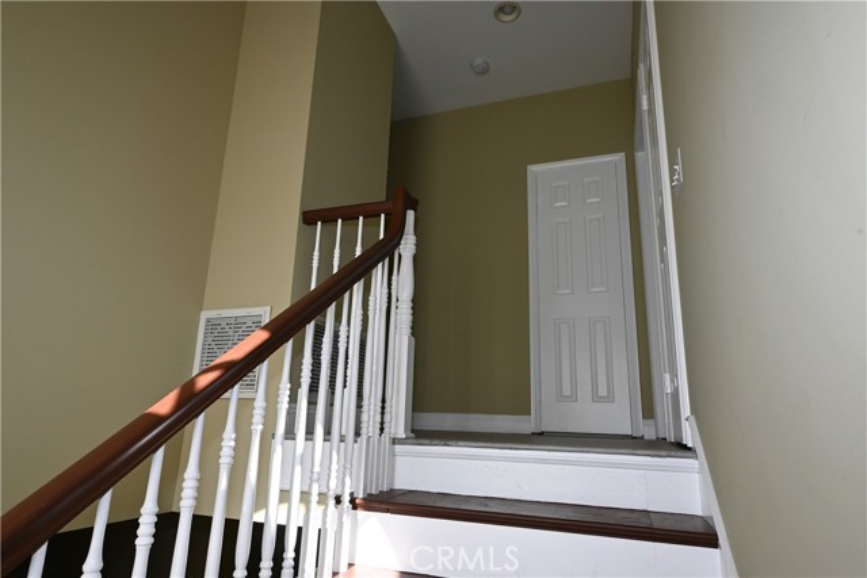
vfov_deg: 59.5
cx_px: 434
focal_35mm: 21
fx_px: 506
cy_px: 289
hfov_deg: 81.2
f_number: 5.6
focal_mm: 14
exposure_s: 1/125
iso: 125
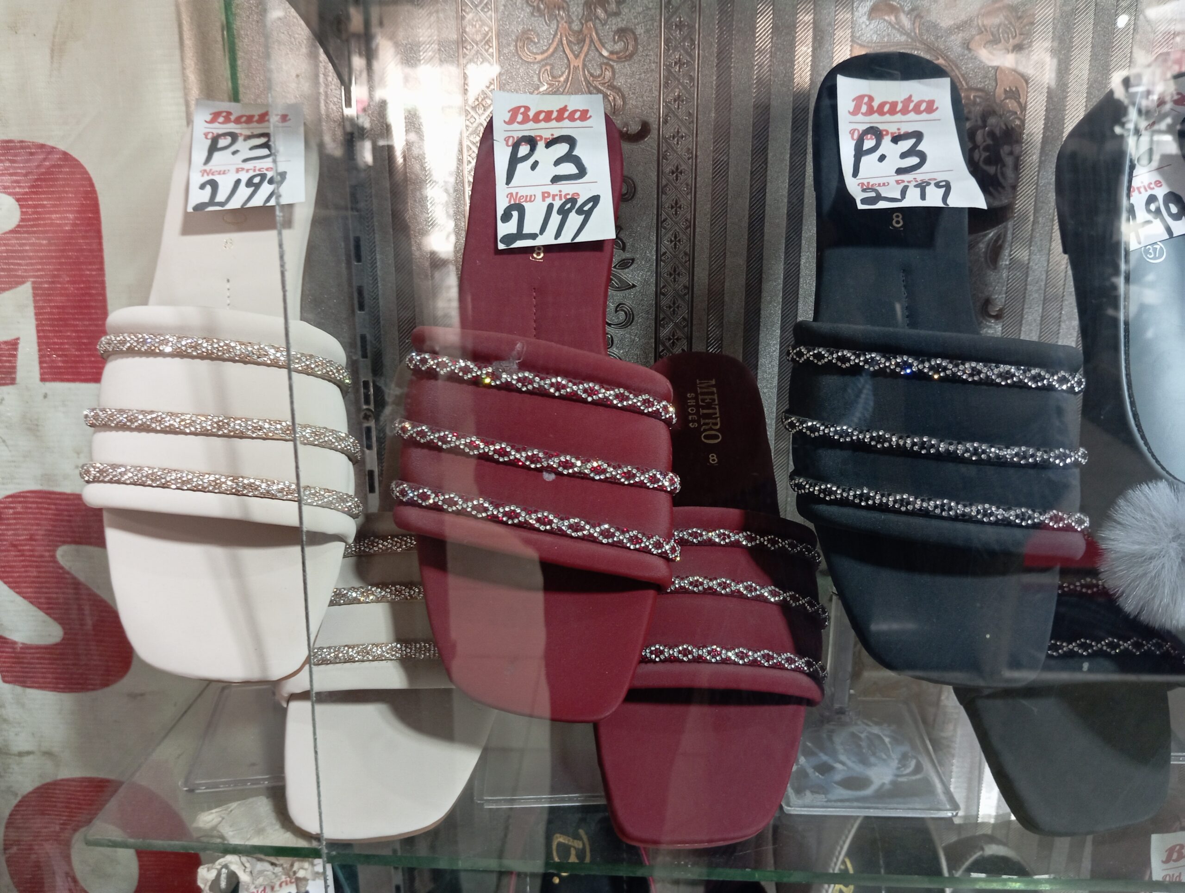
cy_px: 446
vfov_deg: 49.9
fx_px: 960
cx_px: 592
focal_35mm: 28
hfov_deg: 63.4
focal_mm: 4.22
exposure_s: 1/33.3
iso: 653
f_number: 1.8
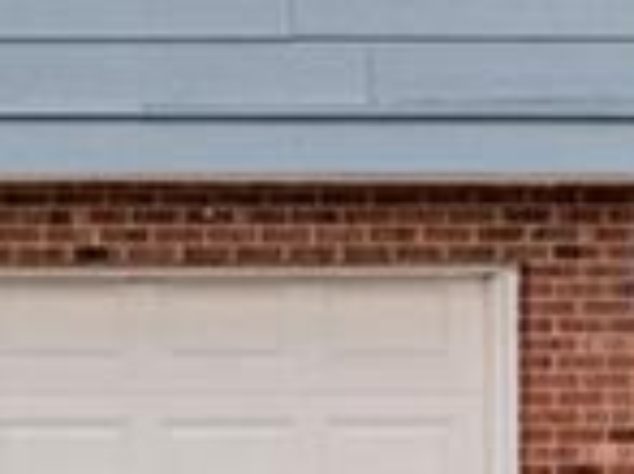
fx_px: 3422
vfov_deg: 7.9
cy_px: 226
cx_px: -1035
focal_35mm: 187
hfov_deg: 9.2
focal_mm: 10.26
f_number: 2.8
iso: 100
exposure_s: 1/400
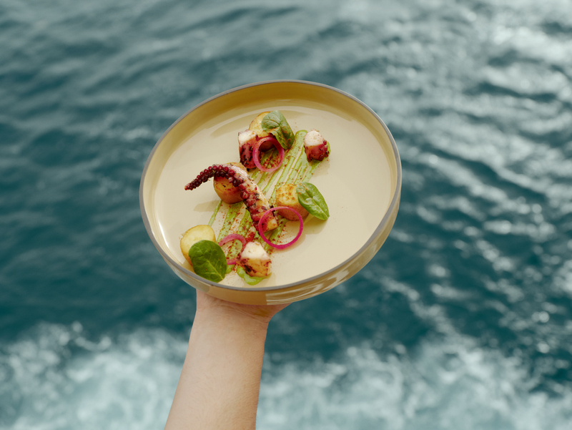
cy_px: 215
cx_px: 286
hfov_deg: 44.8
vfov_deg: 34.4
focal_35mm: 42
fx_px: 694
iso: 640
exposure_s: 1/640
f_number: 6.4
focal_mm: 52.9
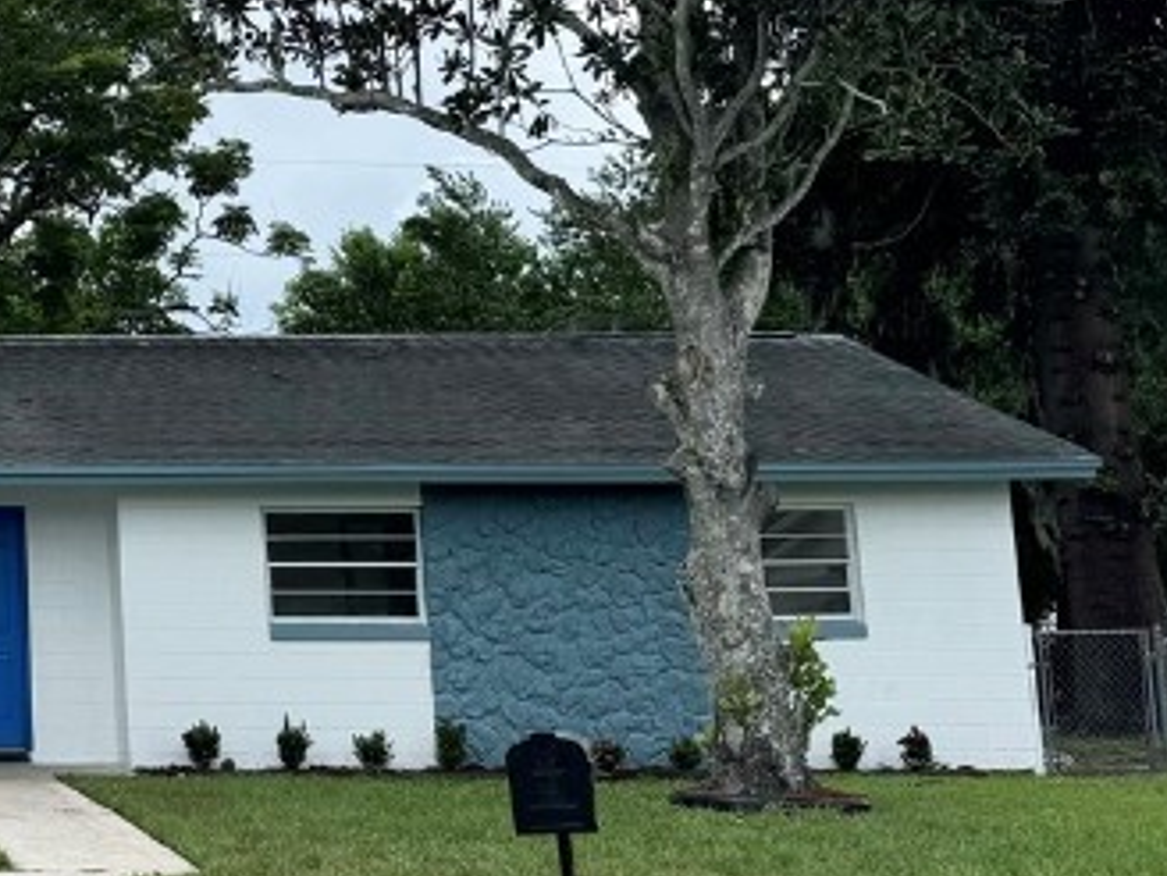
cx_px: -238
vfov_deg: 19.3
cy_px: 121
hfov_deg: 23.7
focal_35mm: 75
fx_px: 2528
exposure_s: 1/4310
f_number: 1.78
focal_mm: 6.76
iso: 80
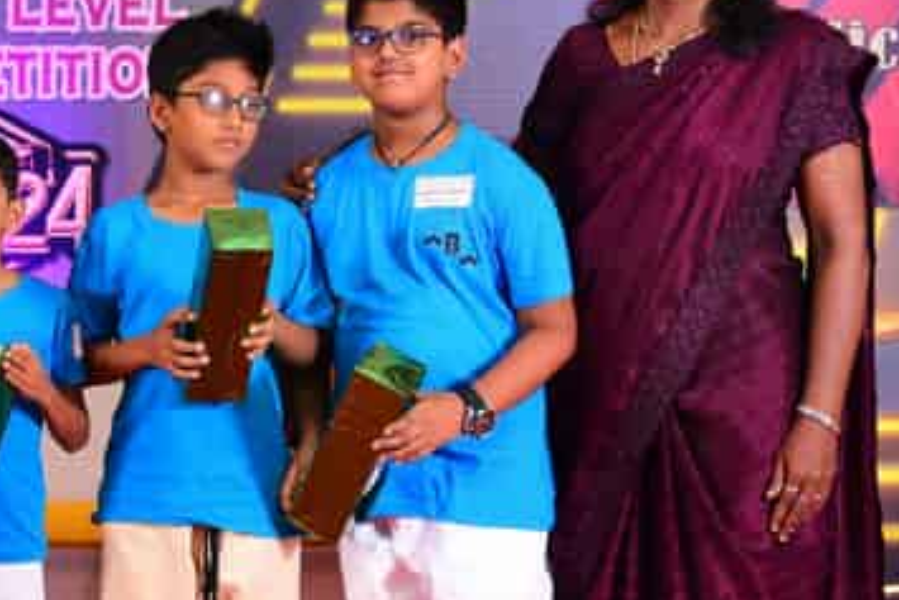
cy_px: 400
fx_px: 4746
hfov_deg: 10.7
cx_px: -86
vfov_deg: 7.2
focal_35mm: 190
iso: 400
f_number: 8
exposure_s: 1/125
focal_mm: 50
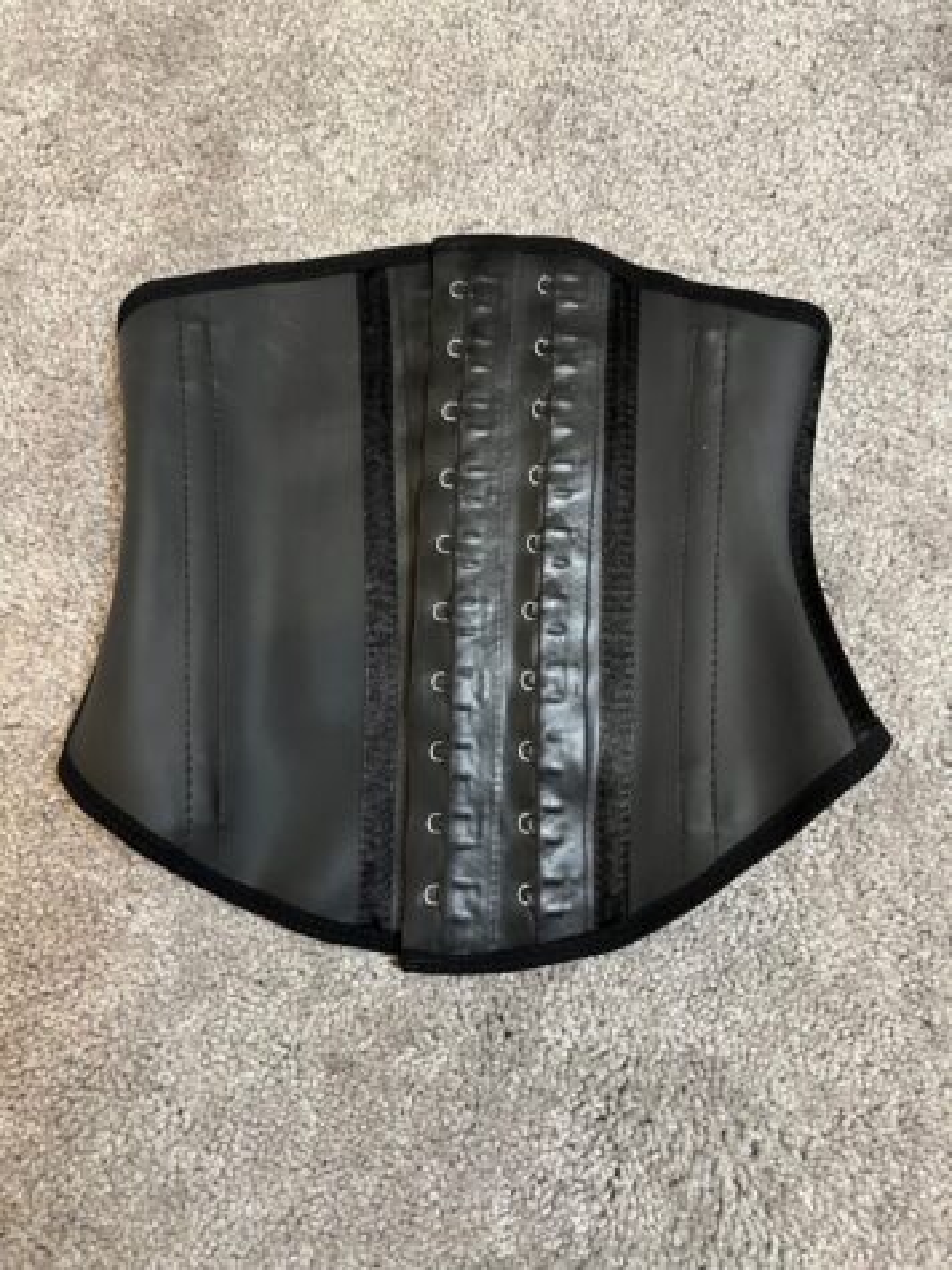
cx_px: 476
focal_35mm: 26
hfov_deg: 53.0
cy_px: 635
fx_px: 954
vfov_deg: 67.3
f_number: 1.5
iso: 400
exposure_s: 1/60
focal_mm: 5.7
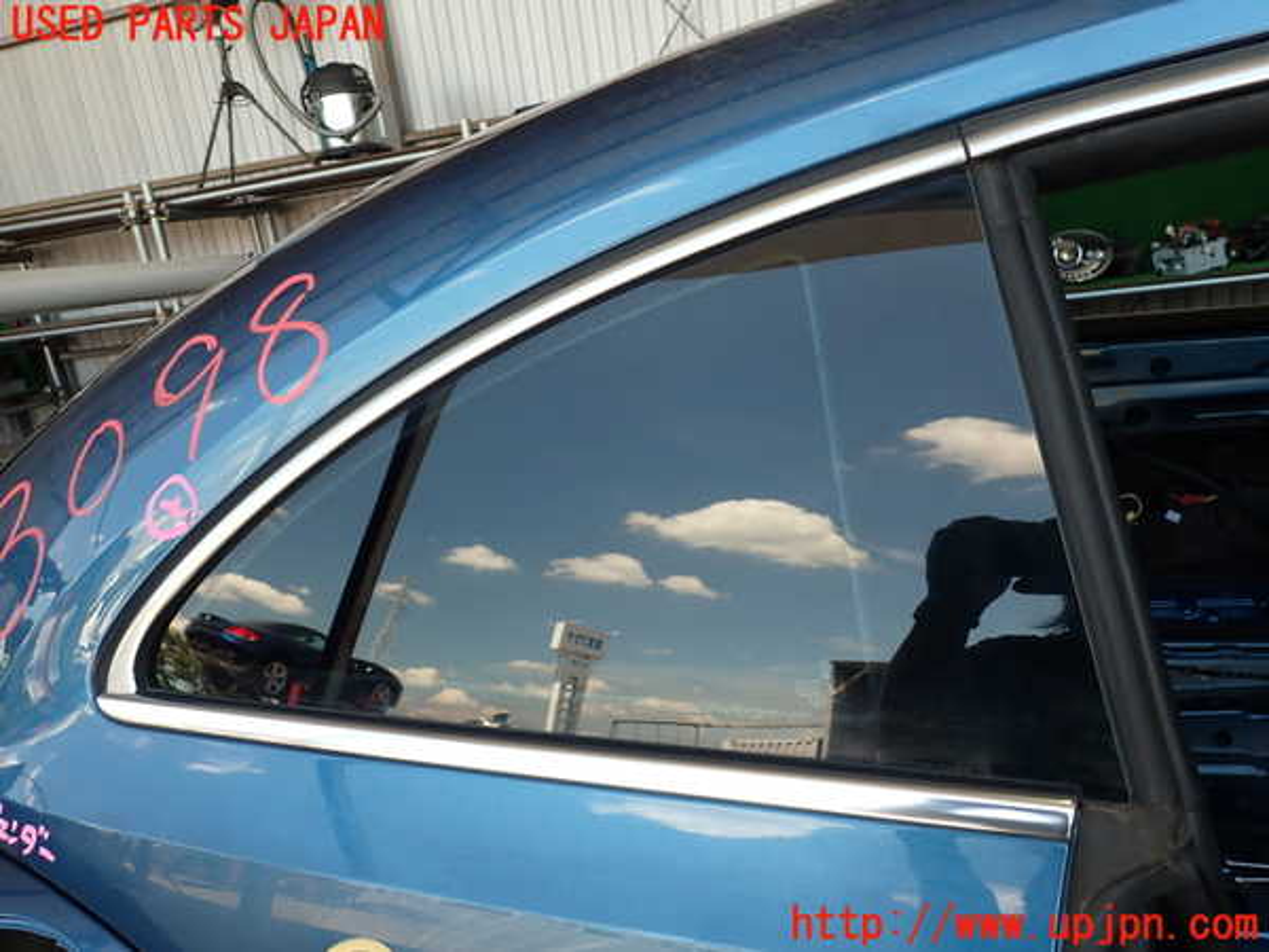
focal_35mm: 25
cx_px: 634
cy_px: 476
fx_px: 916
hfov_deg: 69.4
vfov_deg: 54.9
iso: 100
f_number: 2.8
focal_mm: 4.5
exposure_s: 1/160
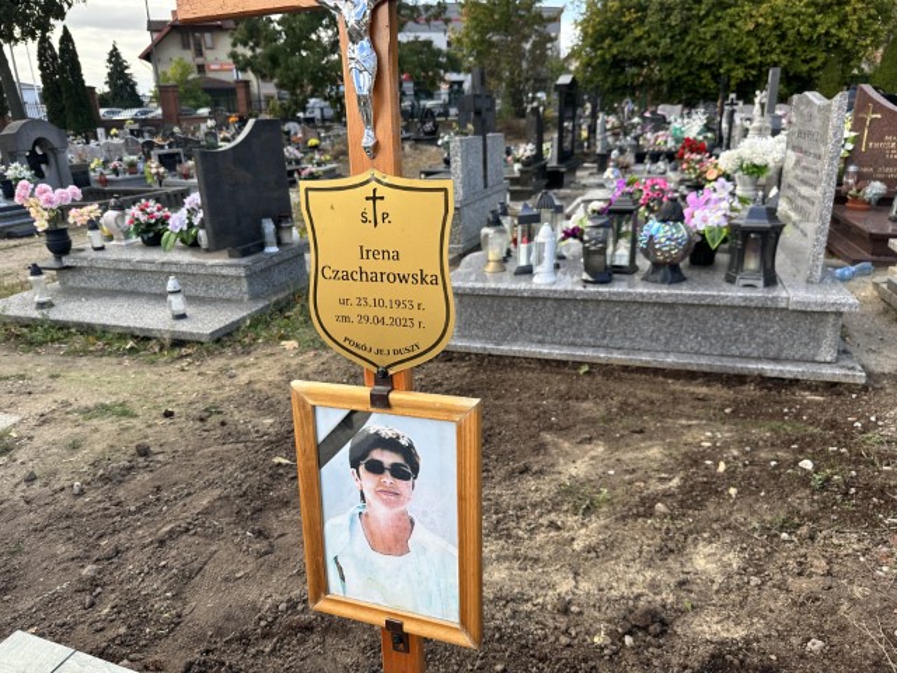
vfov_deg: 56.8
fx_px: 622
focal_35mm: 24
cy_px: 336
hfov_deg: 71.6
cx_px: 448
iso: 80
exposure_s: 1/803
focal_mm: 6.86
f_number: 1.78
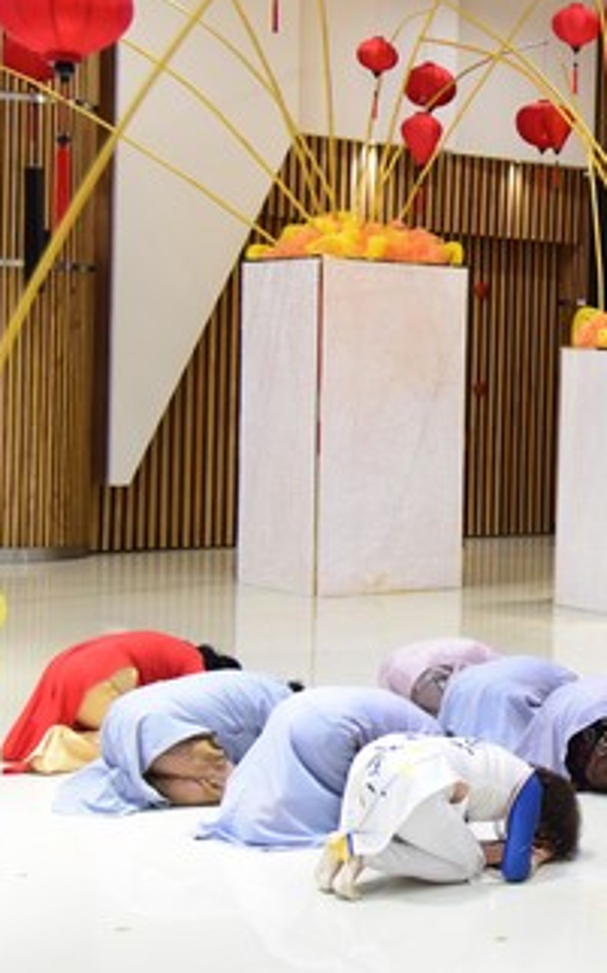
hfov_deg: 17.2
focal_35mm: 70
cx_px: 840
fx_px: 1854
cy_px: 405
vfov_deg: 29.3
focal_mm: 34
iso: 2500
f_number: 4
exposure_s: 1/160
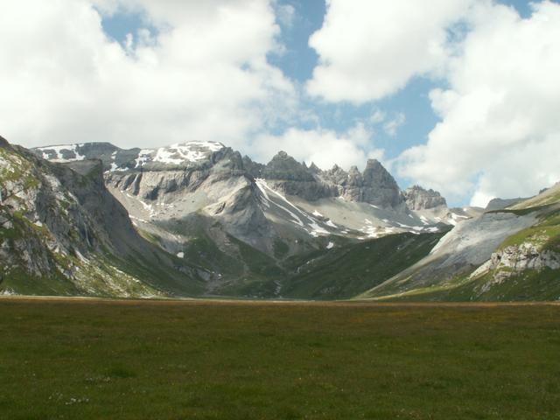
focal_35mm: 35
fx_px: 566
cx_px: 280
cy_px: 210
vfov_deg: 40.7
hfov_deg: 52.6
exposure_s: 1/200
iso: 50
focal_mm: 5.86
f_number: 6.3
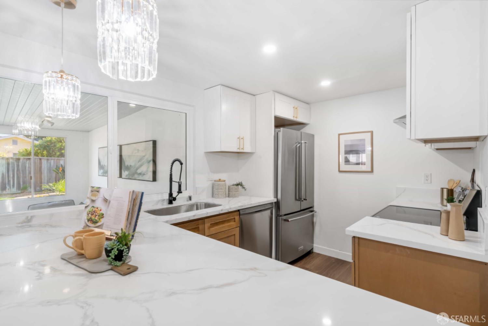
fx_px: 230
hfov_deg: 93.3
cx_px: 244
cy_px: 163
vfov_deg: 70.4
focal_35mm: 17
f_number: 11
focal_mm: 17
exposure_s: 1/8
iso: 400
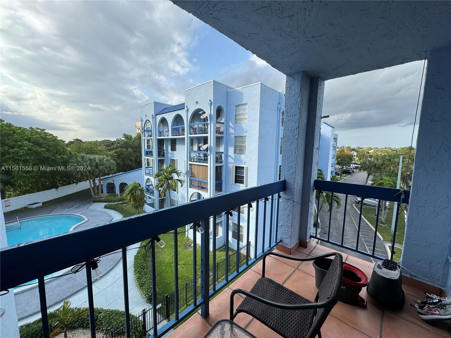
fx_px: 182
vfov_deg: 85.7
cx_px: 226
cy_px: 169
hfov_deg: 102.1
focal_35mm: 14
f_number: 2.2
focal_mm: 2.22
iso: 40
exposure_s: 1/741
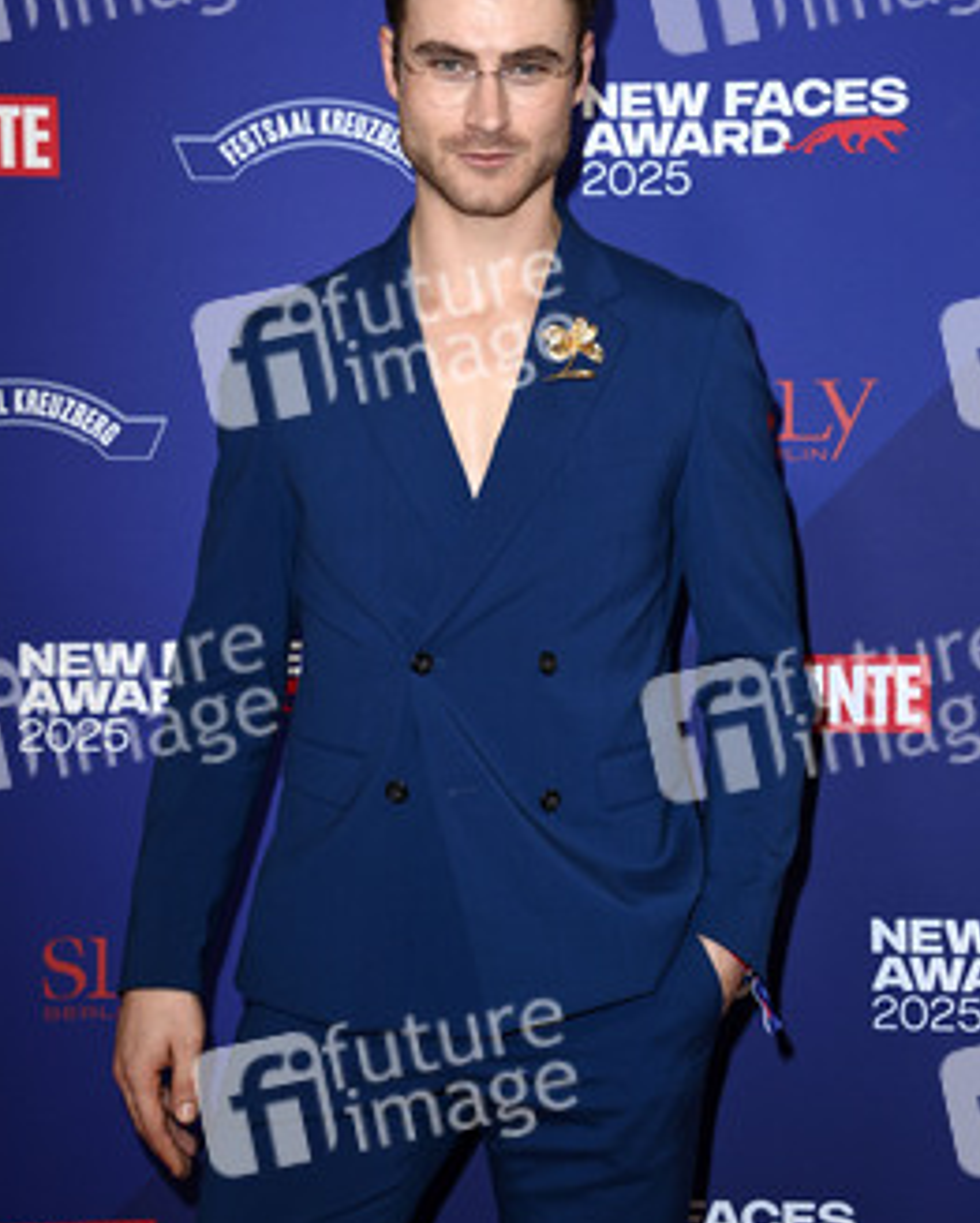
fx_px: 2825
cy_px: 527
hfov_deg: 19.7
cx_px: 494
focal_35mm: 78
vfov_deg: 24.4
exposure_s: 1/250
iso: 800
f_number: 5.6
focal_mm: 68
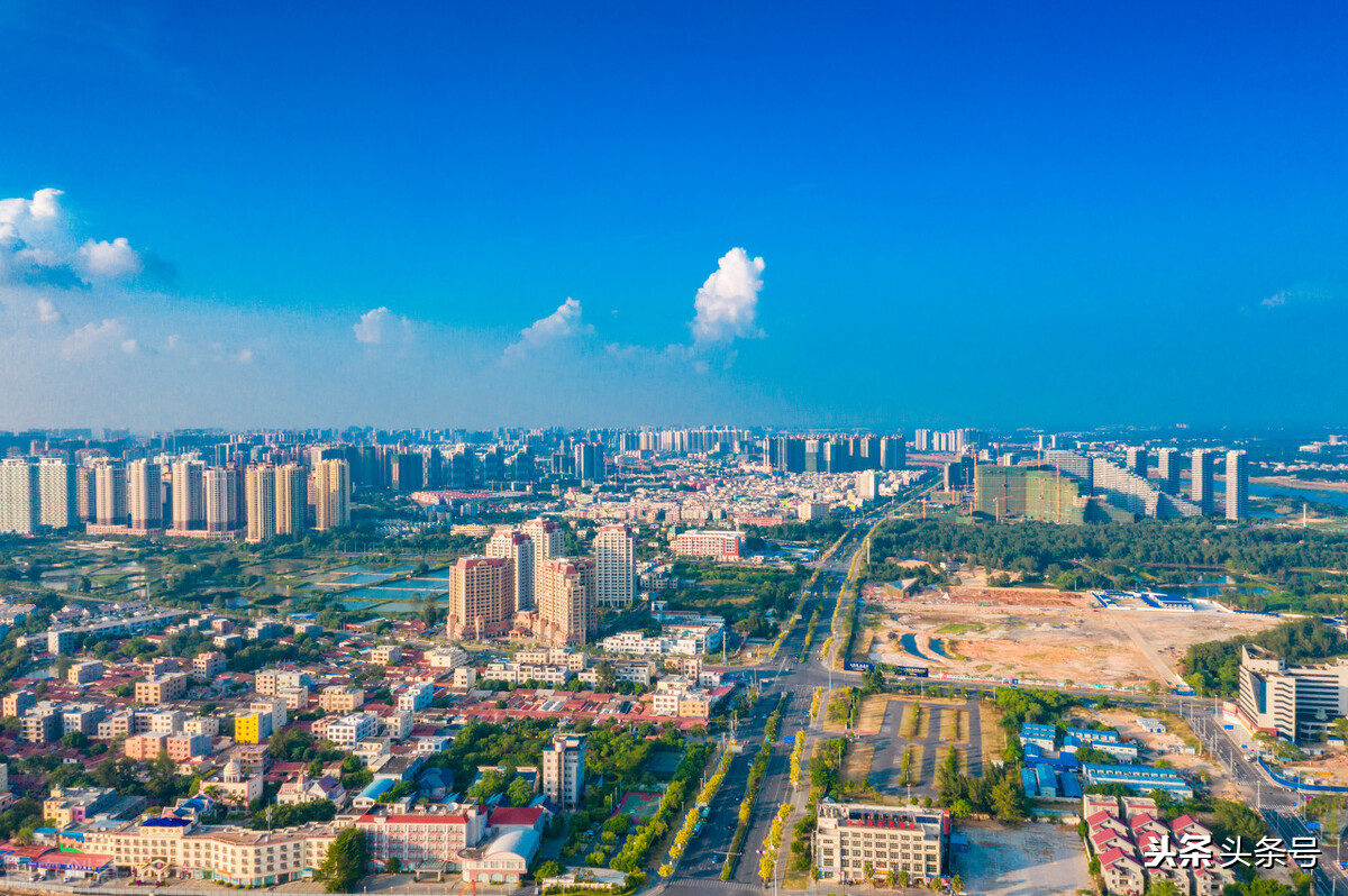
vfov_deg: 46.3
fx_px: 1048
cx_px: 674
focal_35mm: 28
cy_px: 448
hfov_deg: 65.5
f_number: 10
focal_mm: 10.26
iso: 100
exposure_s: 1/80
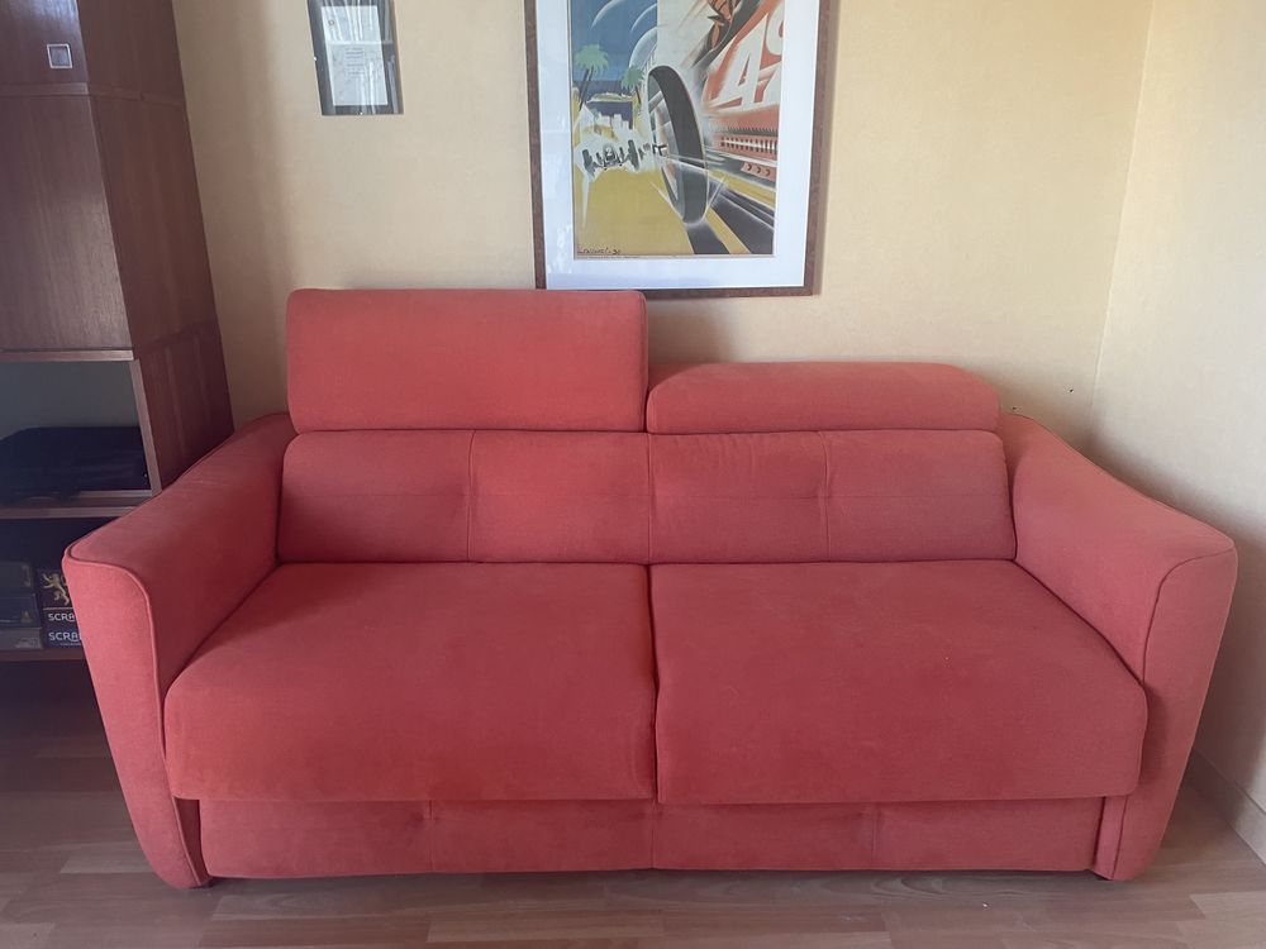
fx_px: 951
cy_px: 474
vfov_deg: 53.1
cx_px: 633
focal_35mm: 26
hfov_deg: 67.3
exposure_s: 1/60
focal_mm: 4.2
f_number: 1.6
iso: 250
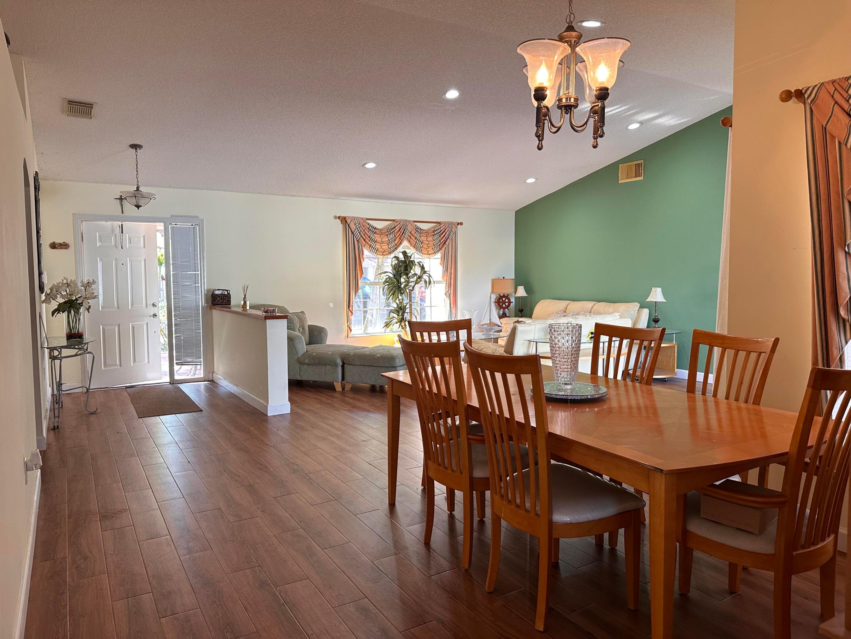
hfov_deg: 71.6
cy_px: 320
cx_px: 426
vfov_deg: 56.8
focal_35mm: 24
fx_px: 590
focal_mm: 6.86
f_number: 1.78
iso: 160
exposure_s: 1/120
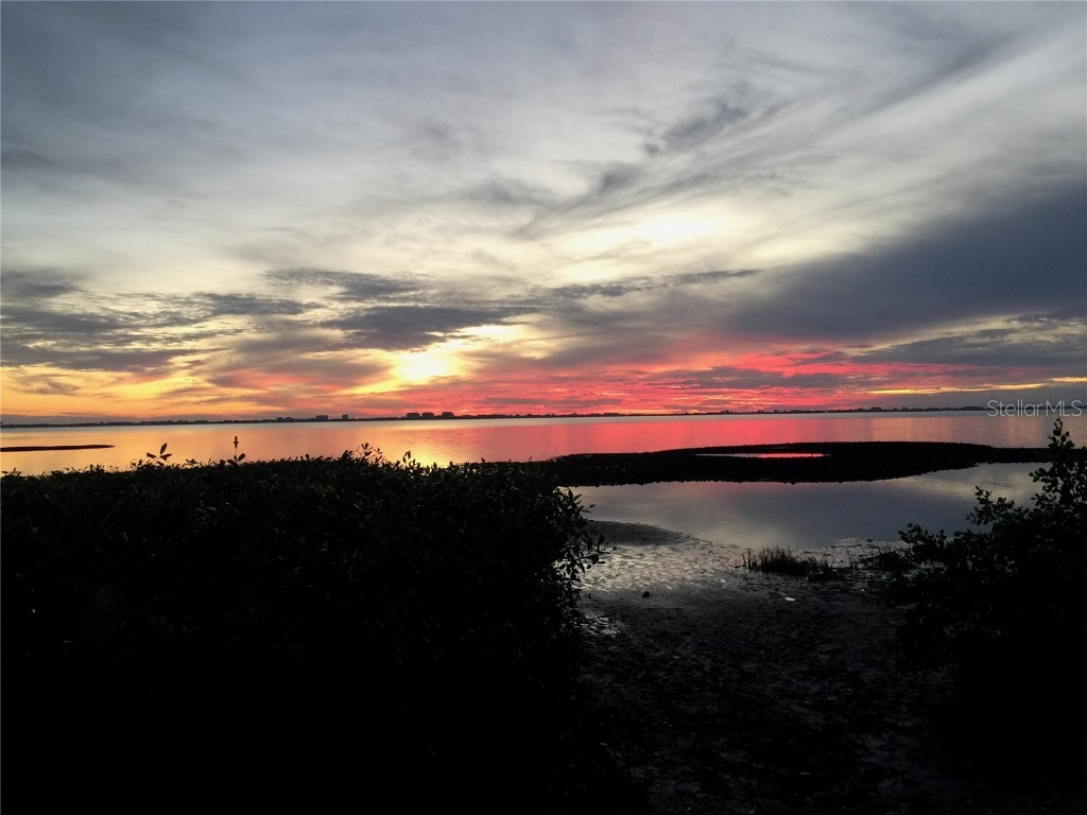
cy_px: 408
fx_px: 911
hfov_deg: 61.7
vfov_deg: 48.2
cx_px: 544
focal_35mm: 29
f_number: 2.2
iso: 40
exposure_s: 1/15
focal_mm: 4.15
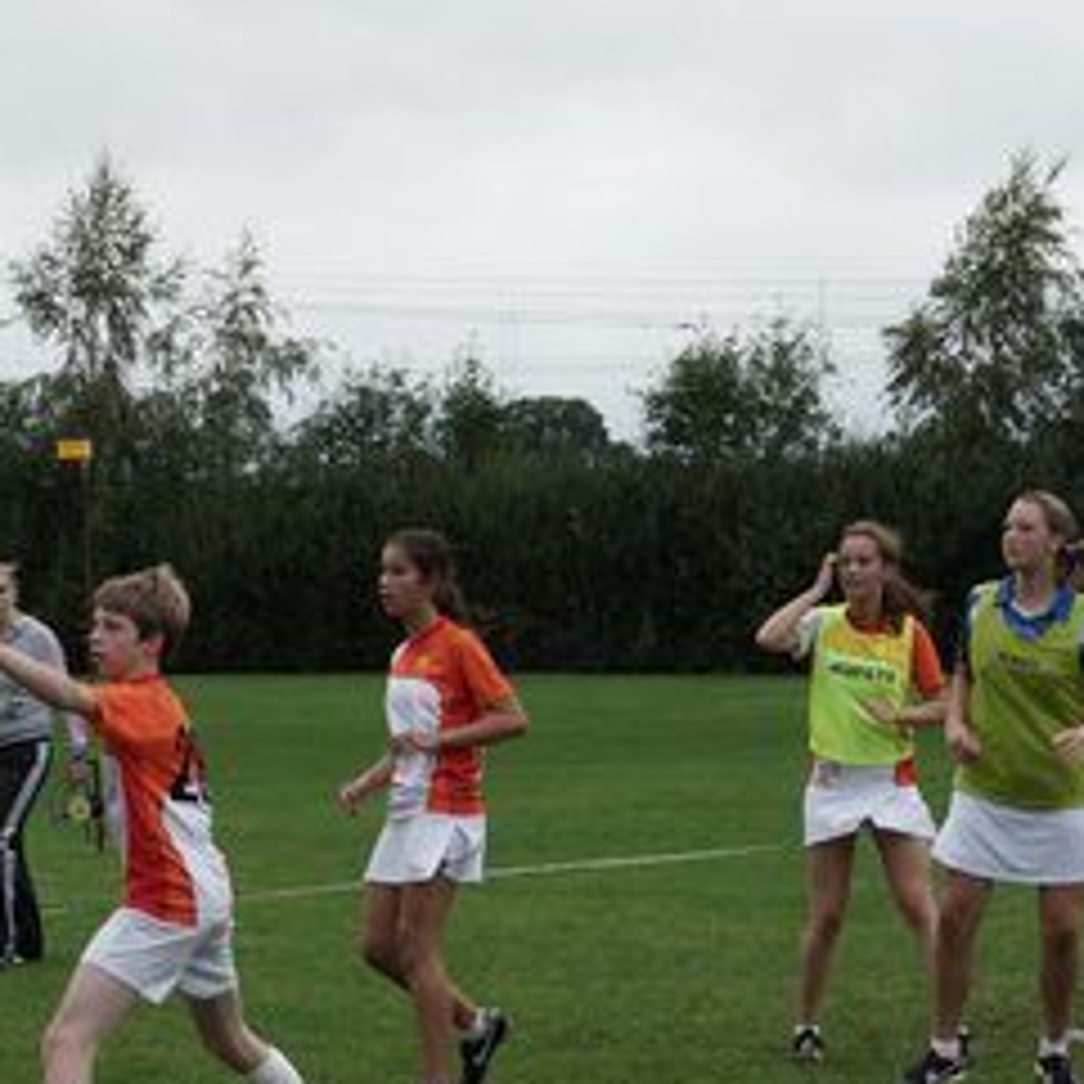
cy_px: 564
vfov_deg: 18.3
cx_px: 675
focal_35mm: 95
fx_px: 3366
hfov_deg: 18.3
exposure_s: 1/200
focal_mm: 28
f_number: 6.3
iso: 100
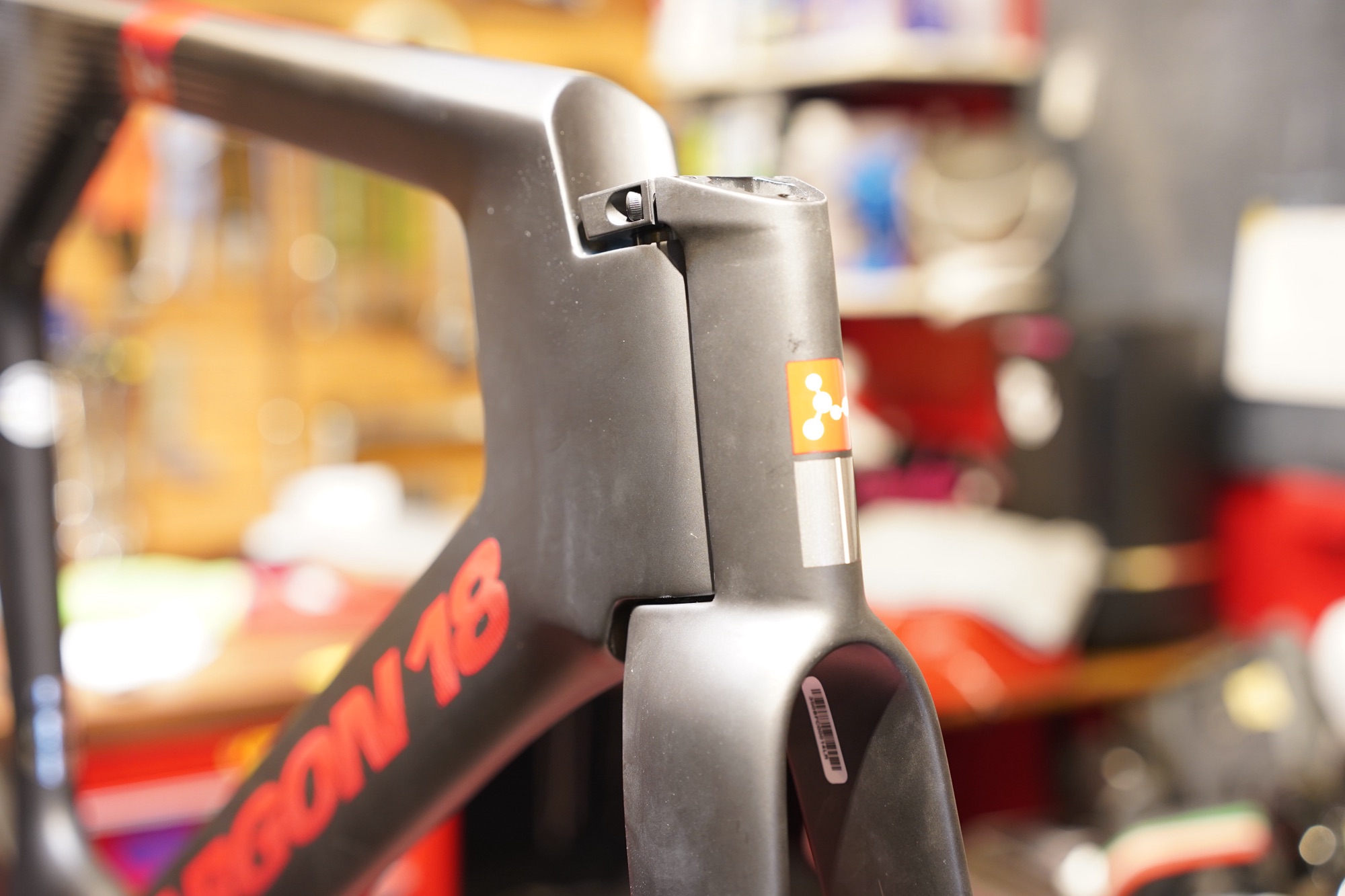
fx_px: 1868
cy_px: 448
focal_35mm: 50
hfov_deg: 39.6
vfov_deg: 27.0
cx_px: 672
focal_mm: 50
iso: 1250
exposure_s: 1/50
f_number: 3.2
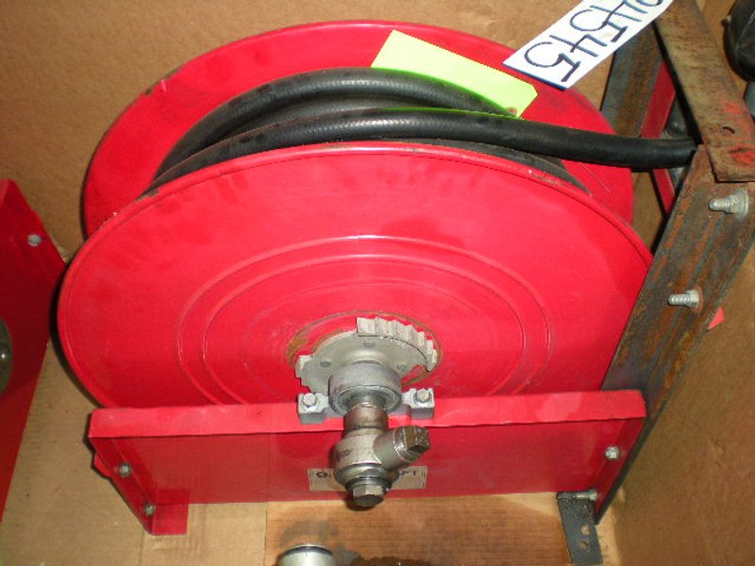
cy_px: 283
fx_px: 829
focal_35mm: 38
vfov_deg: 37.7
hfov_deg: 49.0
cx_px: 378
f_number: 3.1
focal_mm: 6.3
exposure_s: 1/60
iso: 144
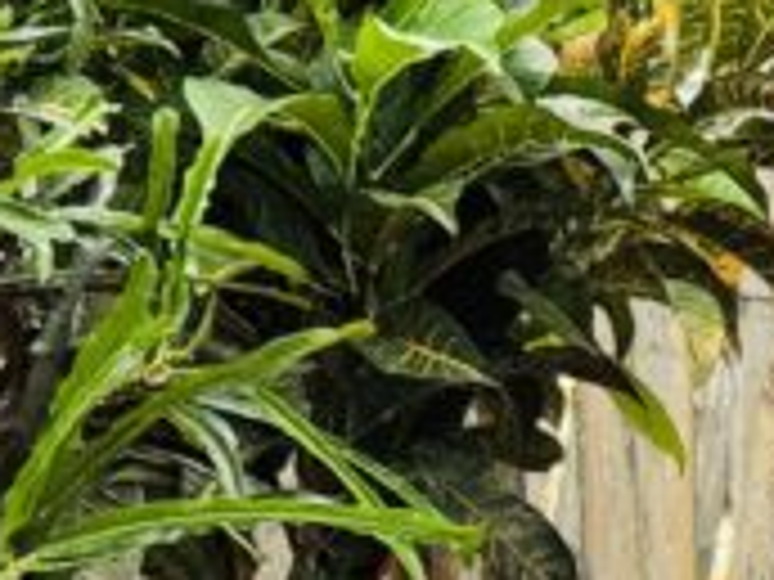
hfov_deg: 8.6
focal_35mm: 214
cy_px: 1057
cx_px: 1701
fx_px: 4785
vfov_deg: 6.8
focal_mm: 6.76
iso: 64
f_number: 1.78
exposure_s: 1/783
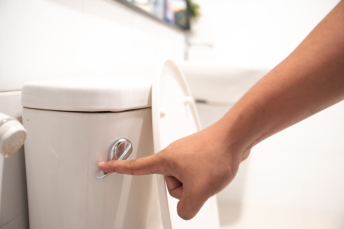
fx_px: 344
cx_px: 172
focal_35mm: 36
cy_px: 114
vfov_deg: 36.9
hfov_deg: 53.1
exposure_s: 1/60
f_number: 2.8
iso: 800
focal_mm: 36
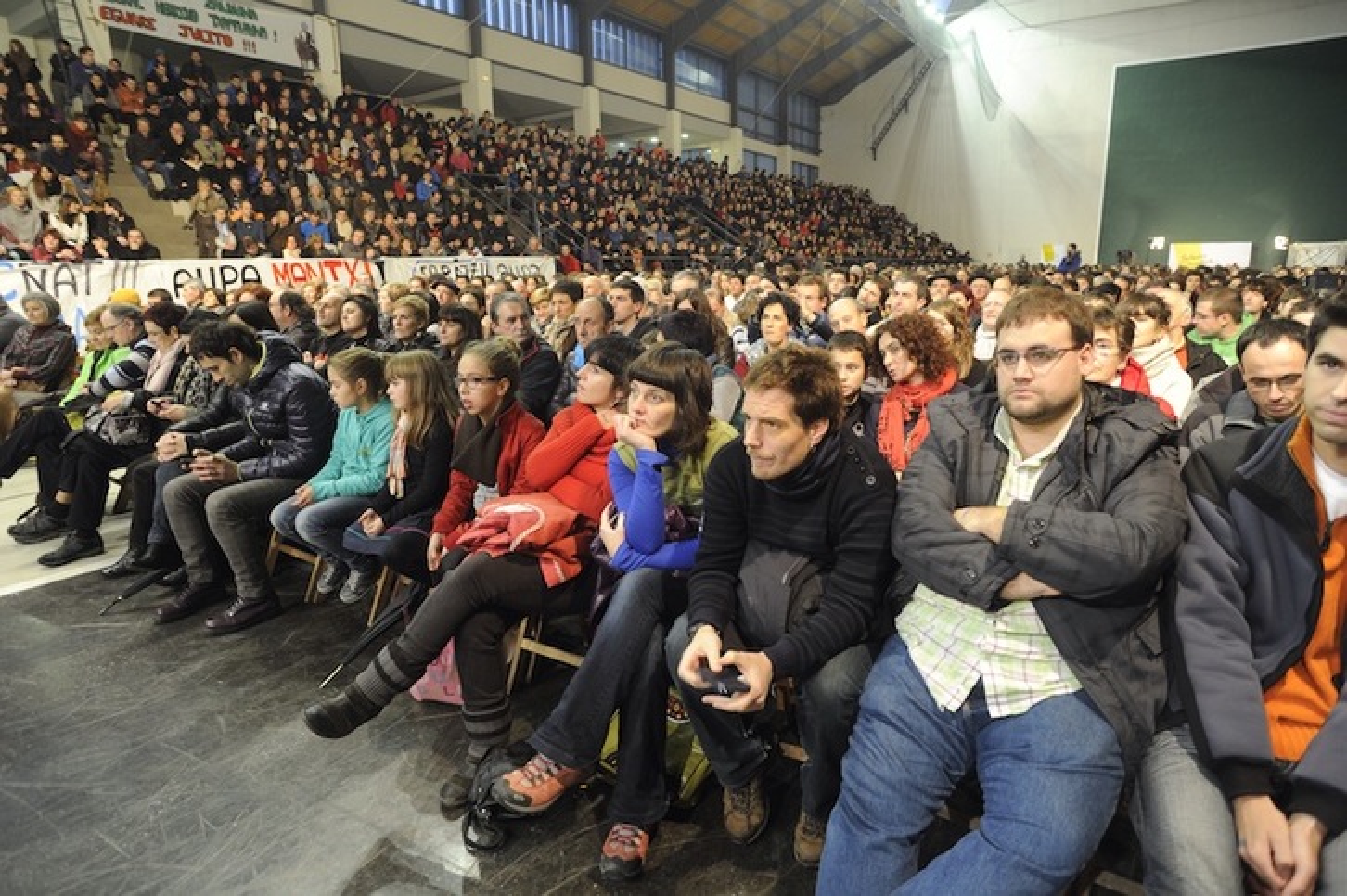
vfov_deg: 61.9
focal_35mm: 20
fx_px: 748
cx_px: 674
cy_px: 448
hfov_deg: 84.0
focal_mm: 20
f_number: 4
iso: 2000
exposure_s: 1/30
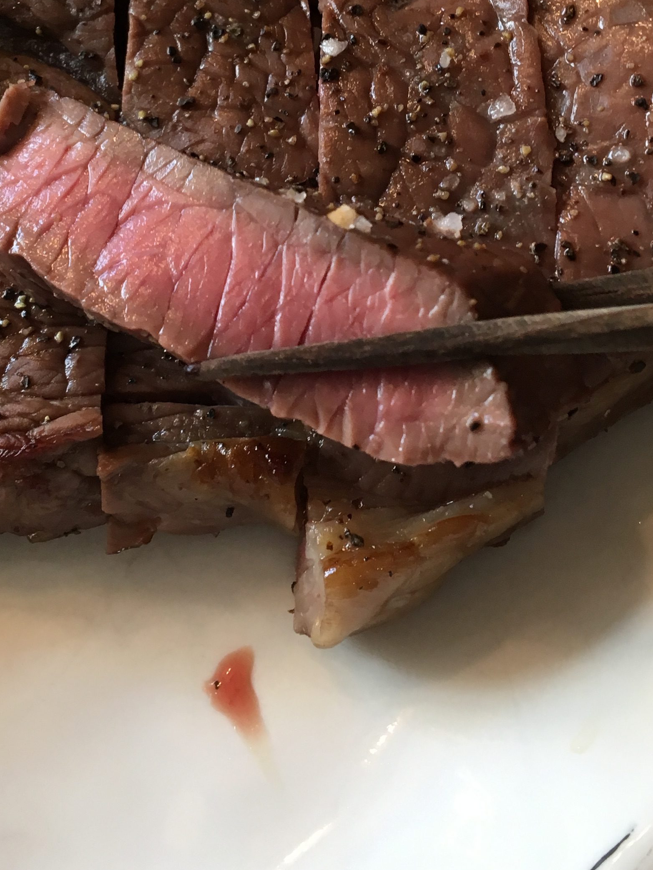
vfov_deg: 33.6
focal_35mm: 56
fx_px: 1409
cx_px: 304
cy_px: 209
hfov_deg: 26.1
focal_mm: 4.15
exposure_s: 1/30
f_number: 2.2
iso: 50
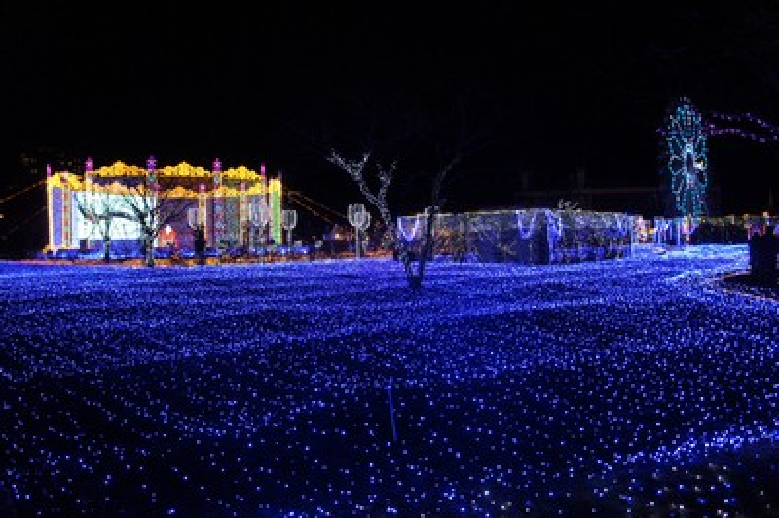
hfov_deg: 67.4
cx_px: 390
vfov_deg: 47.9
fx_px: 584
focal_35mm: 27
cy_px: 259
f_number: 3.5
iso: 1250
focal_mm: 18
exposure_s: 1/100
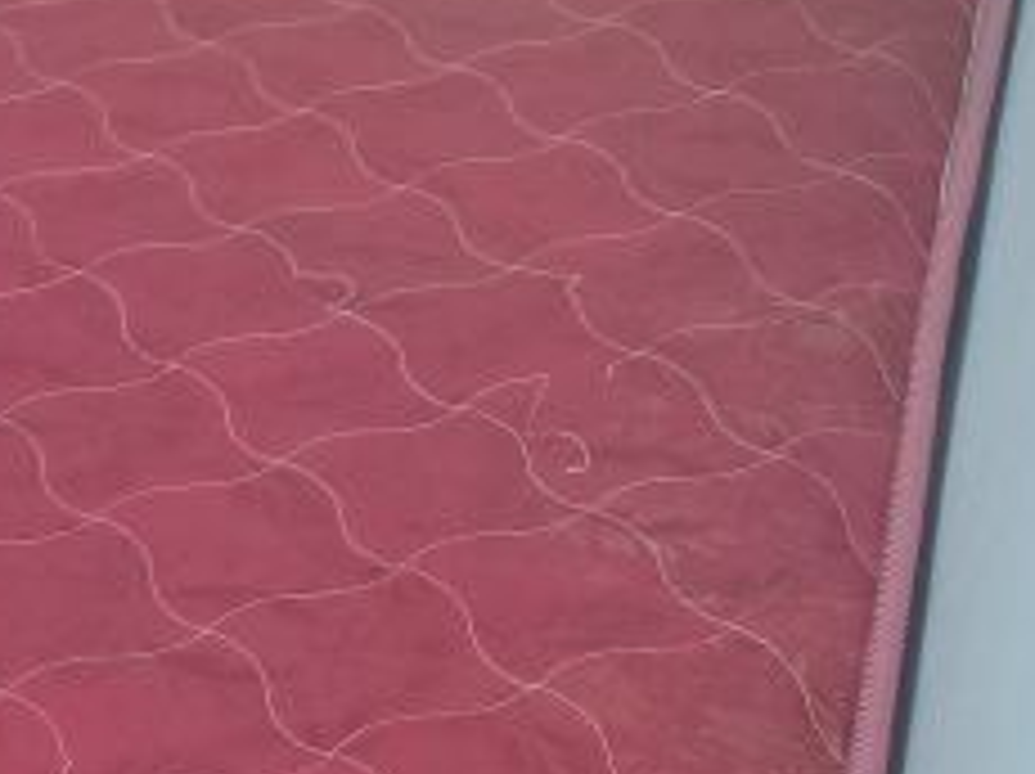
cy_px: 922
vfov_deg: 16.3
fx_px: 2599
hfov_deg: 19.0
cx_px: -639
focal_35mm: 87
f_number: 1.7
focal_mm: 4.25
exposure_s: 1/20
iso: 1000
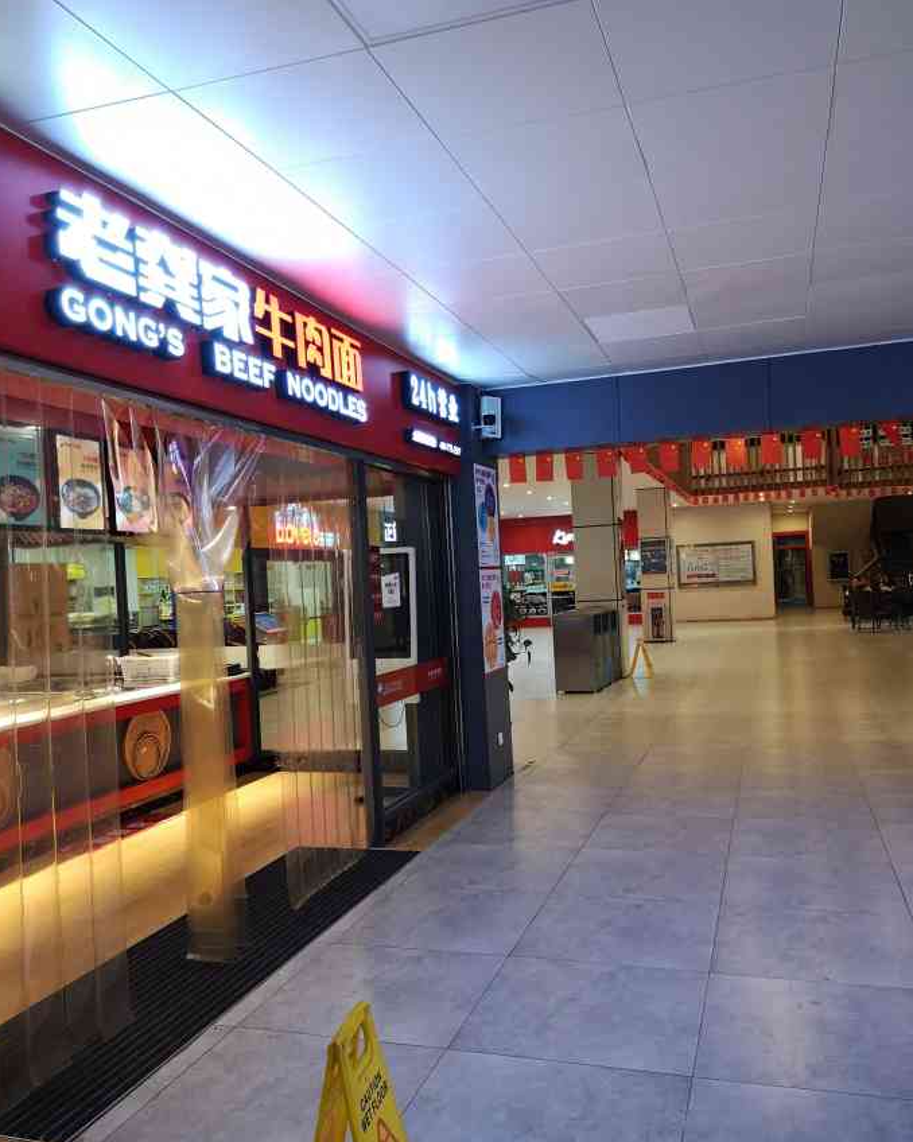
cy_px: 596
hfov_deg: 50.0
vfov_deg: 60.4
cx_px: 458
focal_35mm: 29
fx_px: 980
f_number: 1.8
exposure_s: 1/50
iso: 200
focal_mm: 3.95
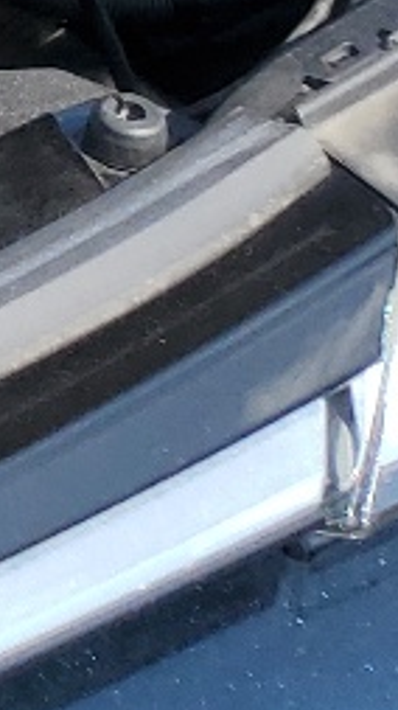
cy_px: -786
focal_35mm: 179
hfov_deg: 5.3
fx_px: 3364
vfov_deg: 10.8
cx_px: -1553
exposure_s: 1/1667
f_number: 1.5
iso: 50
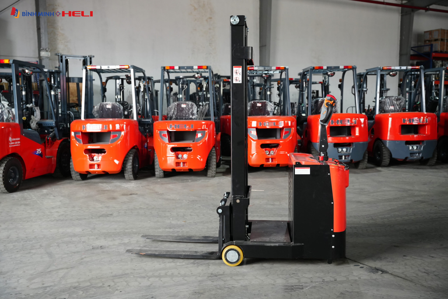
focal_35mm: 38
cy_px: 150
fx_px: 475
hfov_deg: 50.5
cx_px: 224
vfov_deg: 34.9
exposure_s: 1/125
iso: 1600
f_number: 3.5
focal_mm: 38.2
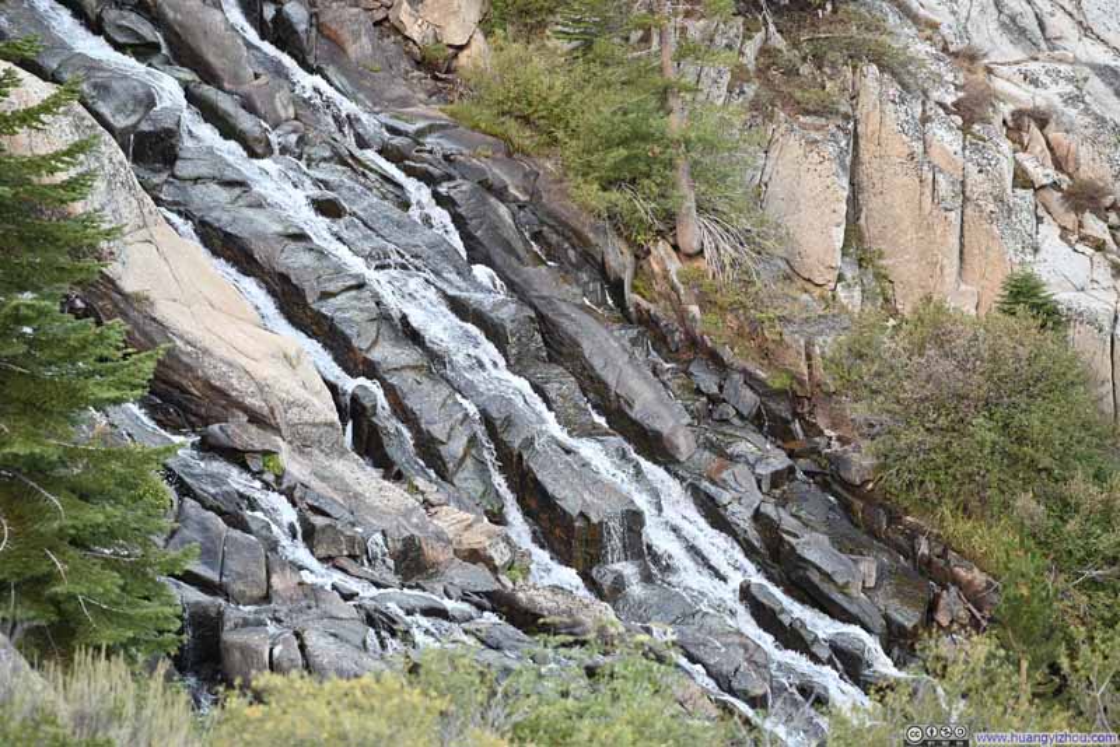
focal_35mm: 150
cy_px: 374
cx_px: 560
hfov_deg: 13.7
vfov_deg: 9.2
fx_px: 4668
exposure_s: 1/160
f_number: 4
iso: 360
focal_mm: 150
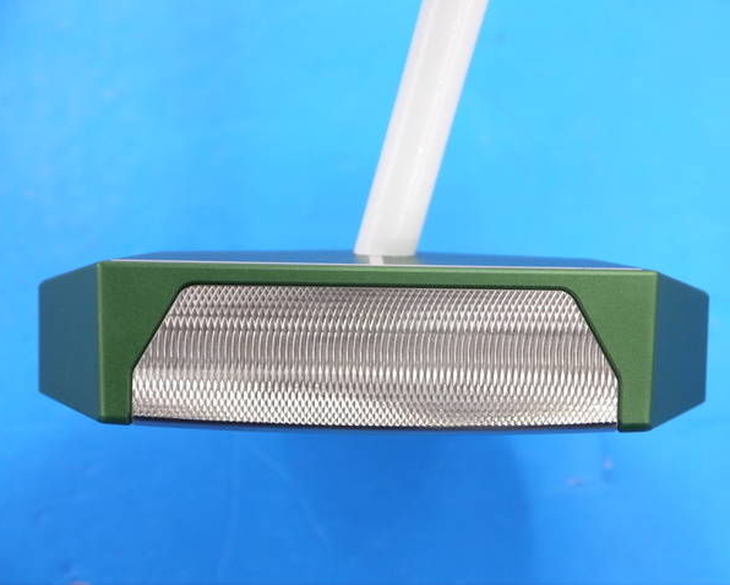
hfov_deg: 21.7
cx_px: 377
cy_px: 293
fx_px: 1902
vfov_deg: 17.5
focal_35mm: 88
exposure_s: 1/100
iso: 800
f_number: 5.6
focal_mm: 42
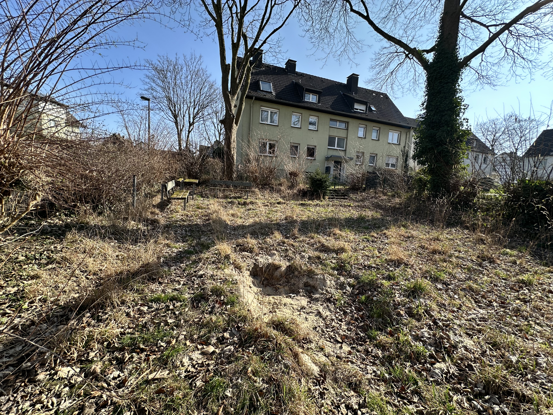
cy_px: 208
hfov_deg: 102.1
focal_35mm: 14
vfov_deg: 85.7
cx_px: 276
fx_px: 224
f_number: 2.2
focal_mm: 2.22
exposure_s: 1/626
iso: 40
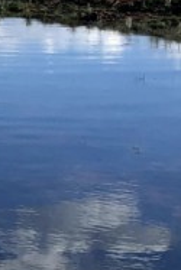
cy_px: -127
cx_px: -398
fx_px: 1408
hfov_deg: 6.6
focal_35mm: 187
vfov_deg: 10.6
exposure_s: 1/2288
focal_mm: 3.99
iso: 25
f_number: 1.8
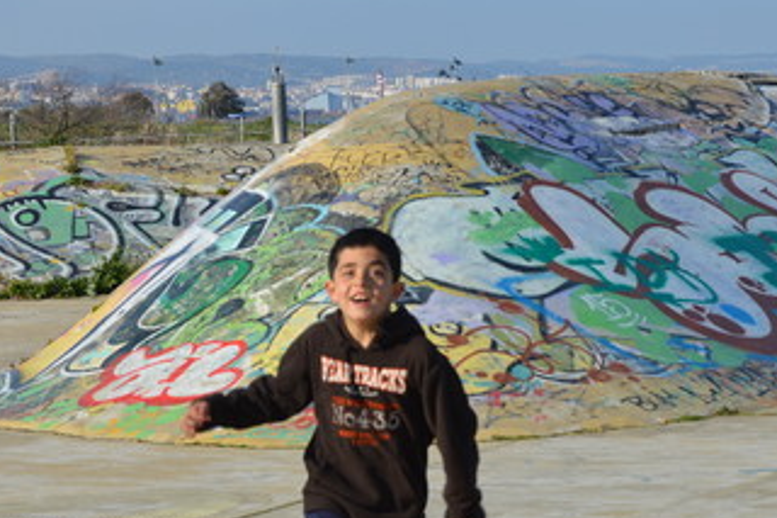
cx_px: 355
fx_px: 2778
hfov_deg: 15.9
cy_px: 334
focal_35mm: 129
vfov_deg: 10.6
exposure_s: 1/250
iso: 100
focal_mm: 55
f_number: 8
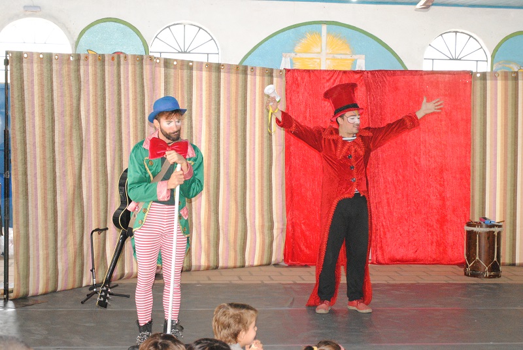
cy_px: 175
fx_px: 960
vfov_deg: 20.7
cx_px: 262
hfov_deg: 30.5
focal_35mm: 66
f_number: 5.6
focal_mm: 44
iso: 1600
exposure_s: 1/60
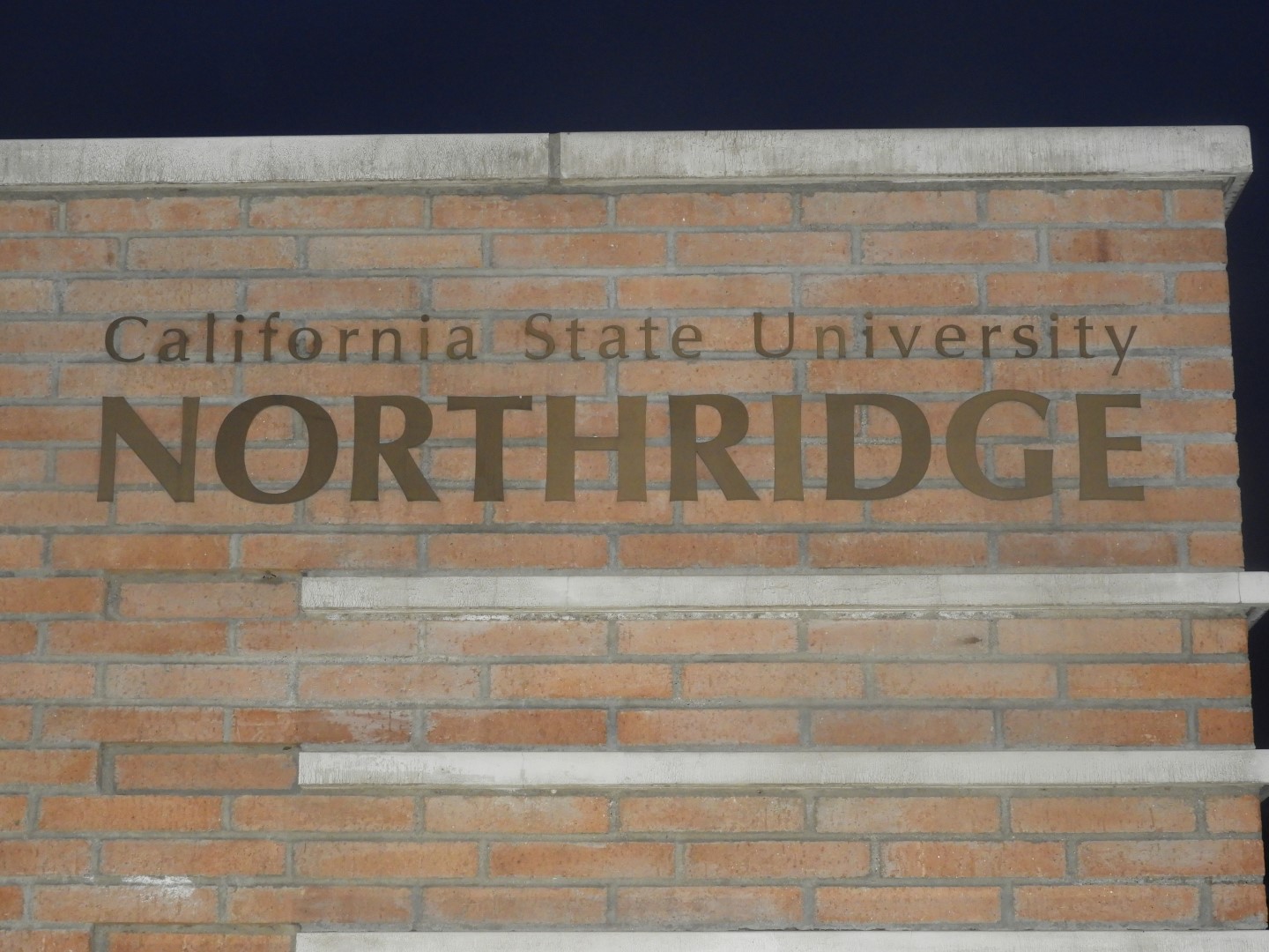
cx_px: 634
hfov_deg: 24.4
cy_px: 476
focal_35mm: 80
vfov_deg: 18.4
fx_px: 2933
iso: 400
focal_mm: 14.3
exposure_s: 1/60
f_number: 4.5
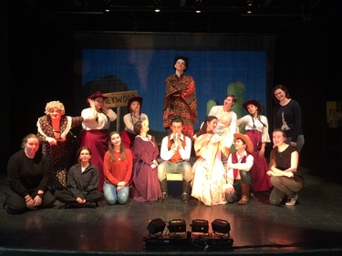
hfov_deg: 61.7
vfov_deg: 48.2
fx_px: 286
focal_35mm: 29
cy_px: 128
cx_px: 171
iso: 125
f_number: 2.2
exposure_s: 1/30
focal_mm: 4.15
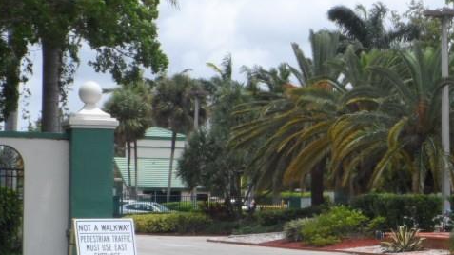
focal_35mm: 124
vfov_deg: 9.8
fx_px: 1492
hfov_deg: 16.8
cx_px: 480
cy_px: 126
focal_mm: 8.7
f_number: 5.6
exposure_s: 1/350
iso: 80
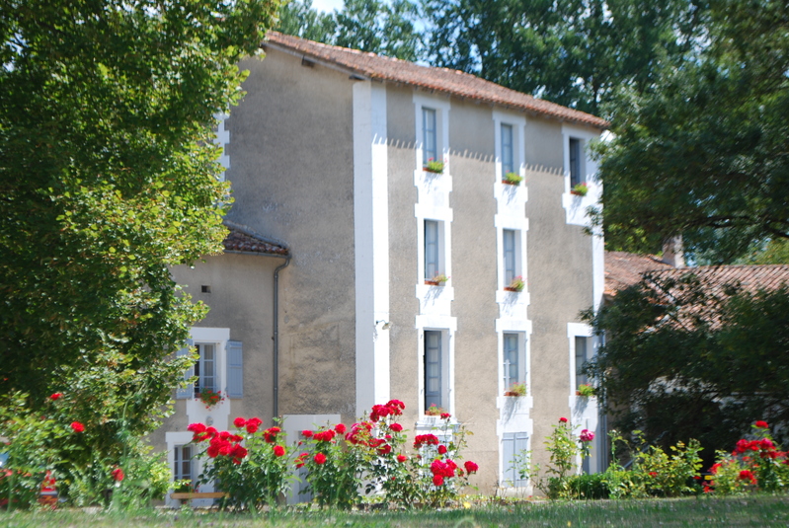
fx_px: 1810
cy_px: 264
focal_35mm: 82
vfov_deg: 16.6
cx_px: 394
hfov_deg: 24.6
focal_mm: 55
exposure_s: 1/160
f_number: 6.3
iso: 100
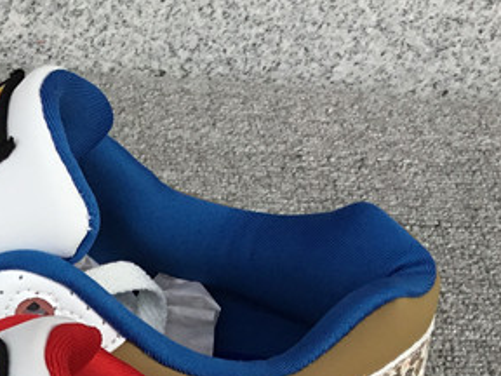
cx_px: -130
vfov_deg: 14.3
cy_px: 544
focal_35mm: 97
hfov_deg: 18.9
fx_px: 1404
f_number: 2.4
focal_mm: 3.3
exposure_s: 1/154
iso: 25
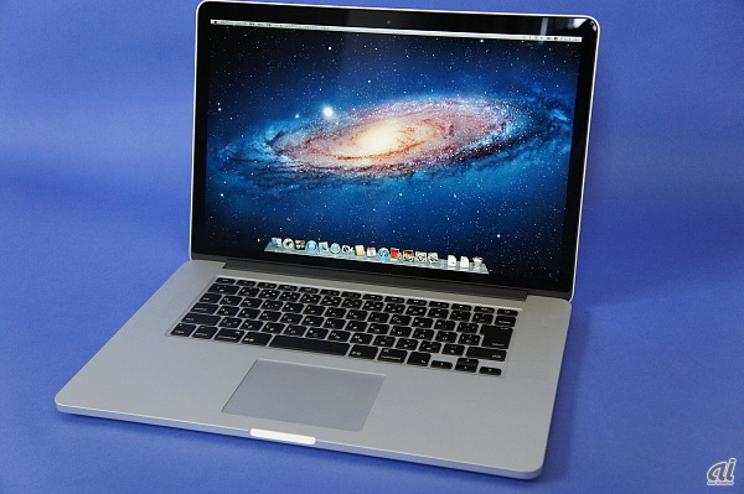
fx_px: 1022
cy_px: 247
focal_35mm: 50
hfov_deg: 40.0
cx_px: 372
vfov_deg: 27.2
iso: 1250
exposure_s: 1/60
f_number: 4.5
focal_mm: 33
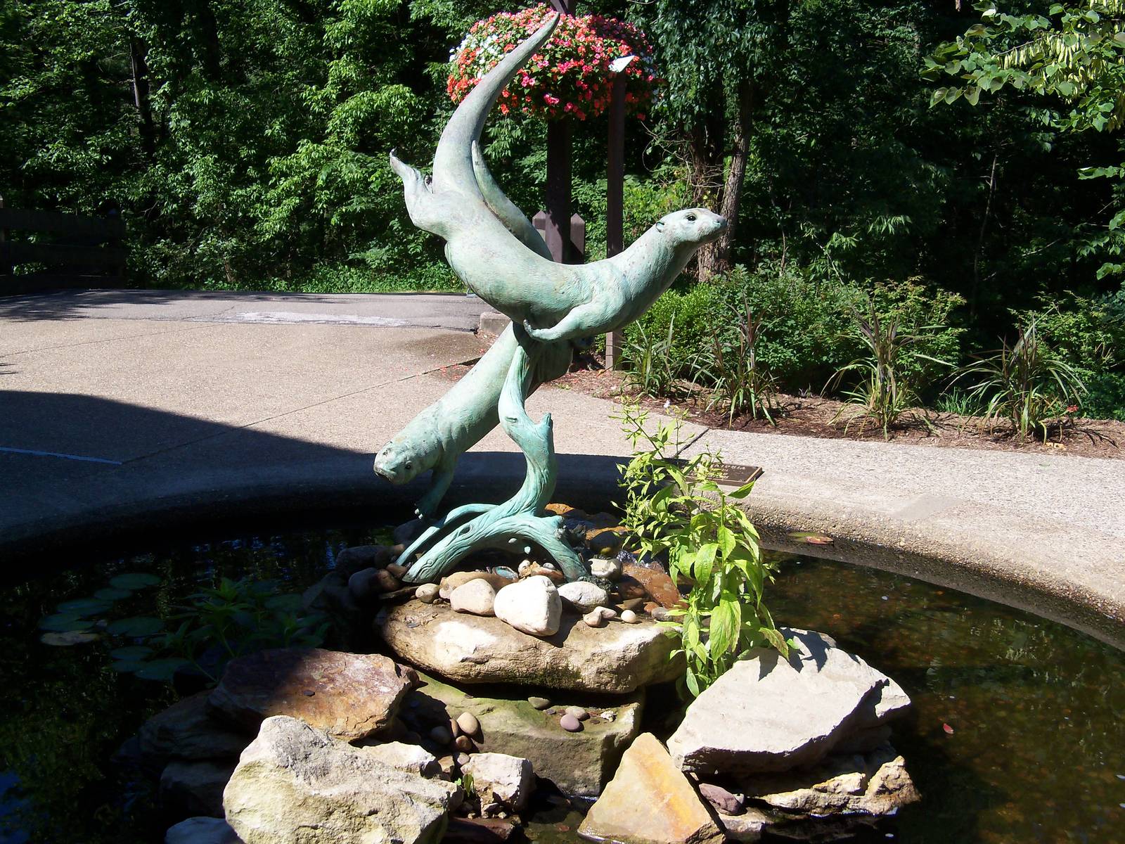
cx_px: 562
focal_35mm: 42
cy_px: 422
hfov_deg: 44.8
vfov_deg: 34.3
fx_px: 1365
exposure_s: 1/640
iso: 100
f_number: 3.7
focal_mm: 7.5
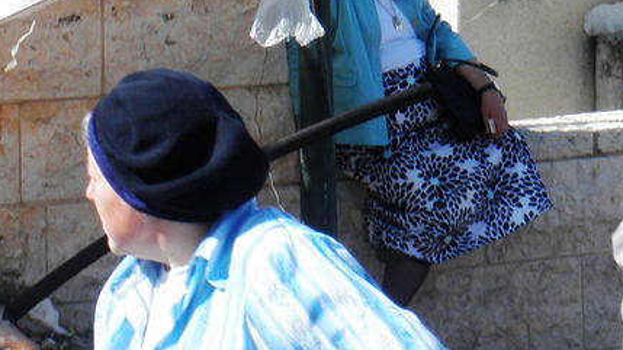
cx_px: 119
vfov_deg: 4.0
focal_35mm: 302
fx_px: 4987
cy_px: -362
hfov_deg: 7.1
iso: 64
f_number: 5.2
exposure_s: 1/250
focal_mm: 14.9
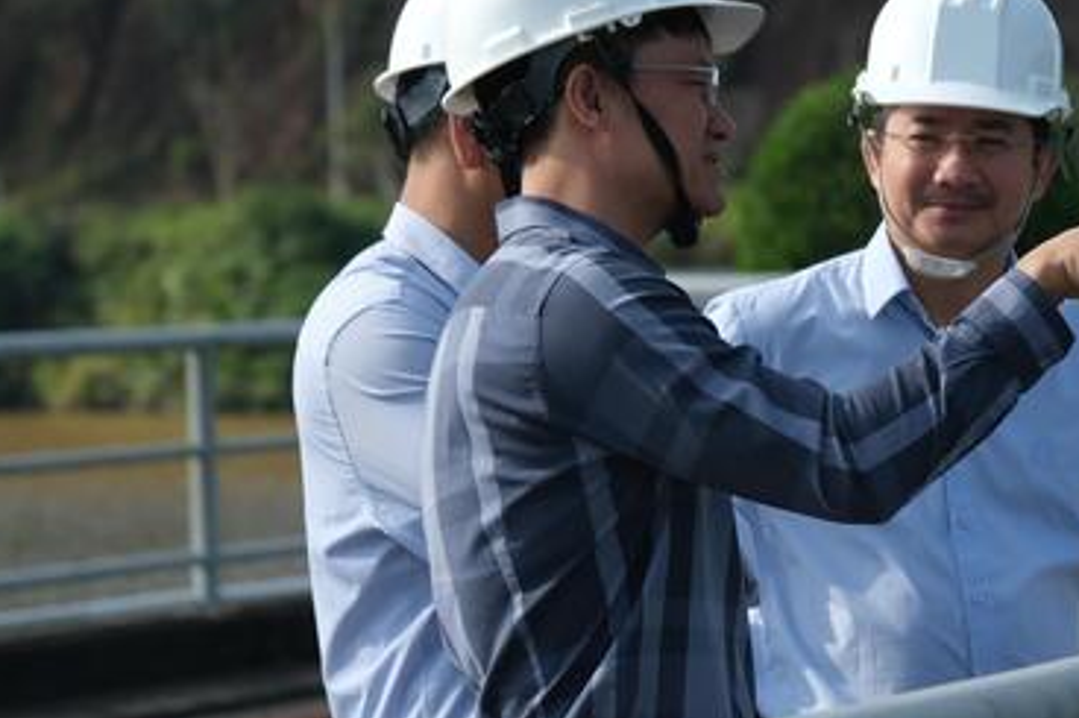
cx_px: 924
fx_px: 7429
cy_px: 514
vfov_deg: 5.5
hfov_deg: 8.3
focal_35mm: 248
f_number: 4
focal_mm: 76.3
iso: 160
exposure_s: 1/950
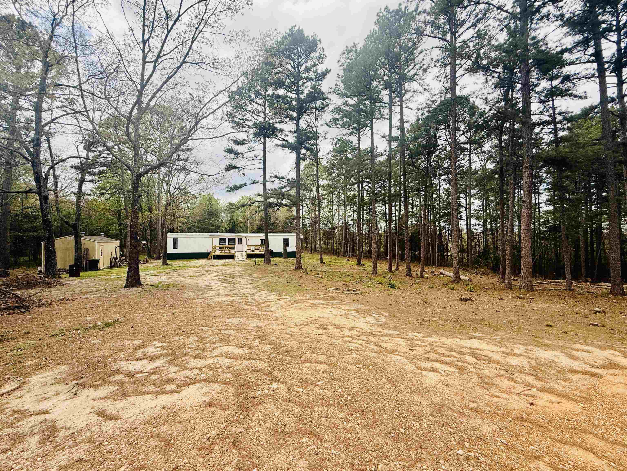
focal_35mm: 14
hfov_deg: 102.1
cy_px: 236
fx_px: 254
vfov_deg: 85.7
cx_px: 314
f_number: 2.2
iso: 64
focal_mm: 2.22
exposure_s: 1/830
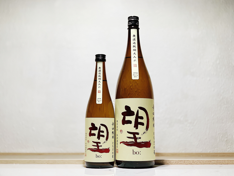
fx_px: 352
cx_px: 117
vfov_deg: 28.0
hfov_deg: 36.8
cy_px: 88
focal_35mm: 52
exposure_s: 1/122
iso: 100
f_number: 2.4
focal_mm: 6
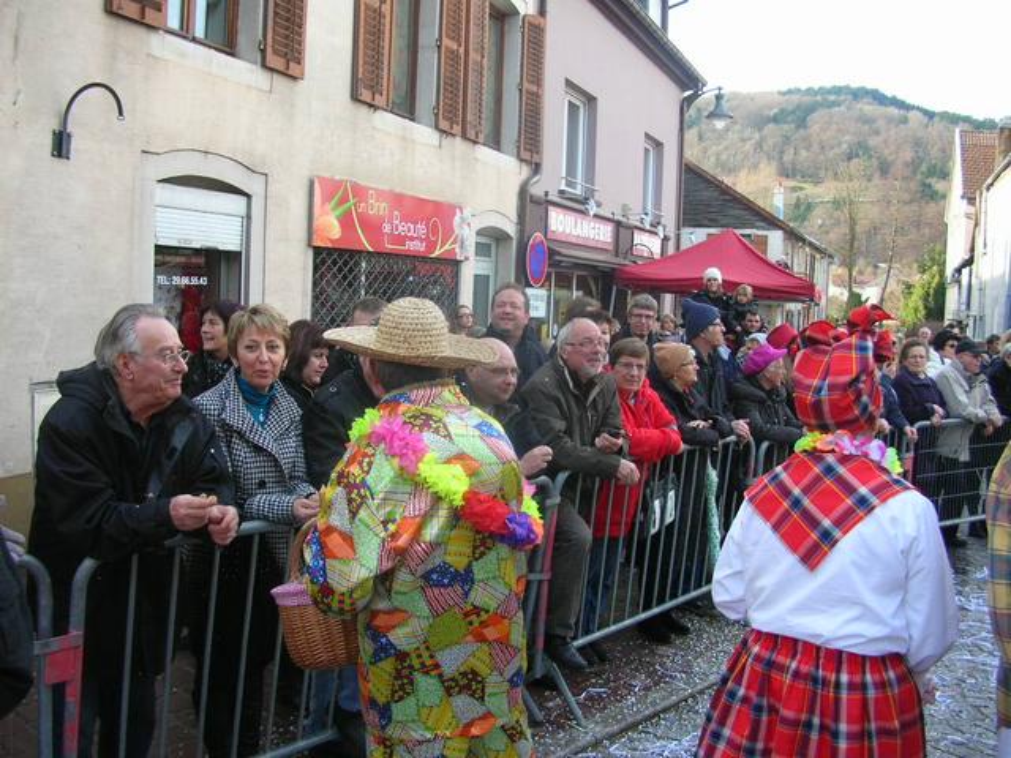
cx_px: 506
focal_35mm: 35
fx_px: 1022
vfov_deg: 40.7
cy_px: 379
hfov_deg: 52.6
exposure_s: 1/140
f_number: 2.8
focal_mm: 5.8
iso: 50
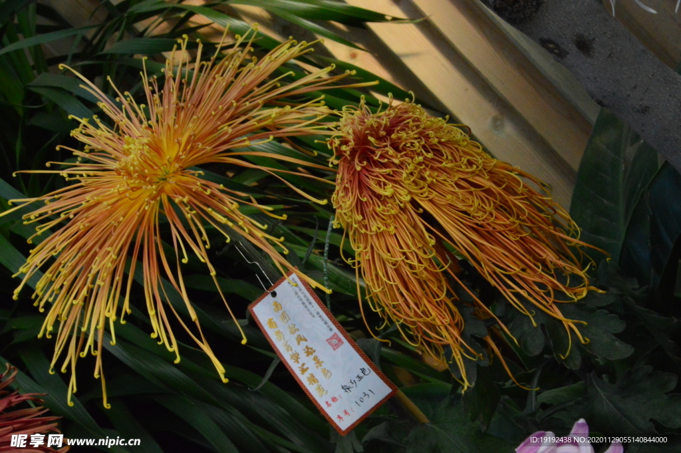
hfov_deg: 17.1
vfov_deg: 11.4
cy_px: 226
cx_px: 340
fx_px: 2268
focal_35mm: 120
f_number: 32
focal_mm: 80
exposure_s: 1/250
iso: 5000
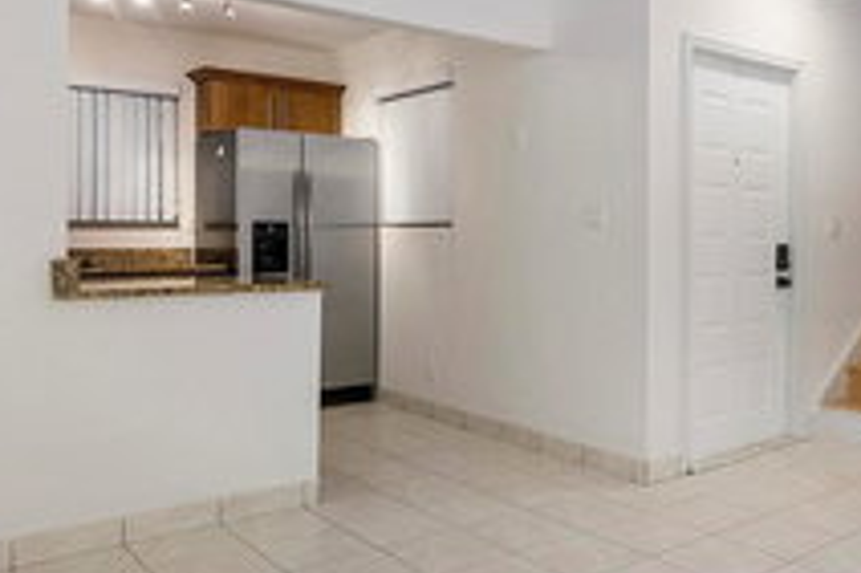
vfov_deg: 38.8
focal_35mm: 34
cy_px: 248
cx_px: 565
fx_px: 813
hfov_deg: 54.8
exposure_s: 1/100
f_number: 7.1
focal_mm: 10
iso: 250
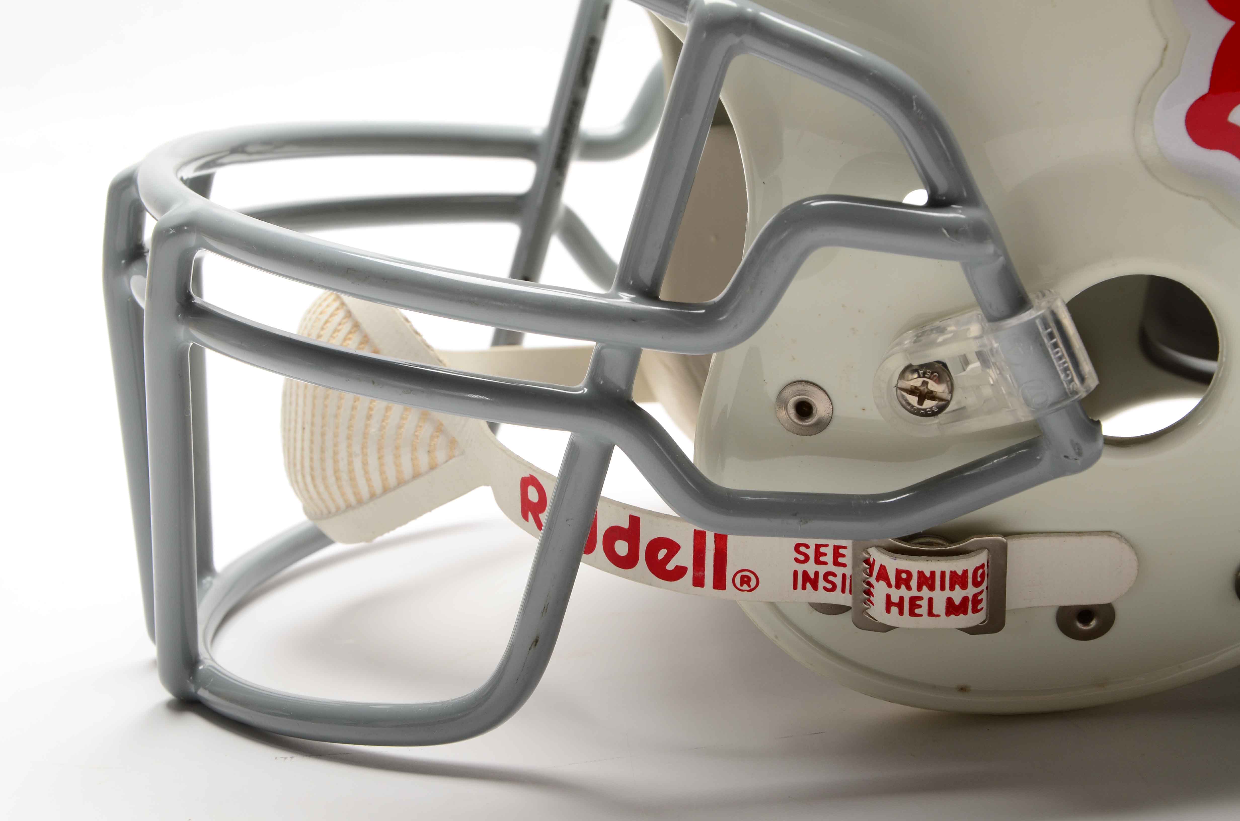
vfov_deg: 13.8
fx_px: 3403
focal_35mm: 99
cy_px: 410
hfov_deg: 20.7
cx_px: 620
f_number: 13
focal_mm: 66
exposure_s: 1/160
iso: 200
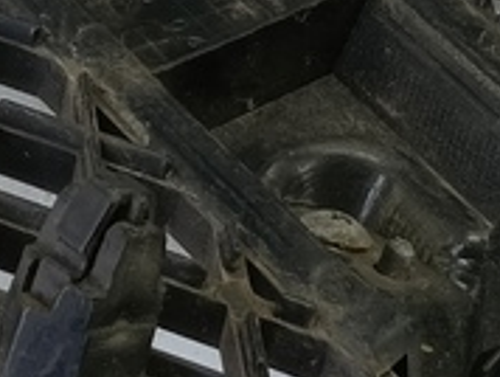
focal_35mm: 132
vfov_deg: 11.2
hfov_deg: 14.9
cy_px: 6
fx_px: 1909
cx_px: 275
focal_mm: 4.11
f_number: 1.6
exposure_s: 1/50
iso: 123
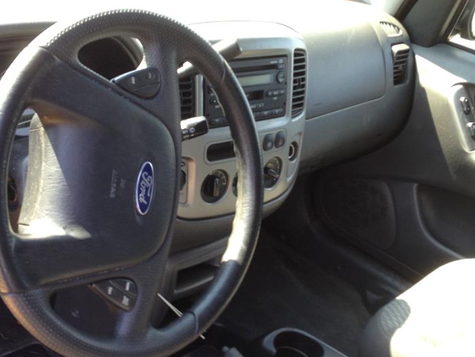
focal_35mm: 48
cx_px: 186
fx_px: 659
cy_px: 210
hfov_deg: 39.5
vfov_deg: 30.2
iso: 50
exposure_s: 1/60
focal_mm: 4.13
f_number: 2.4
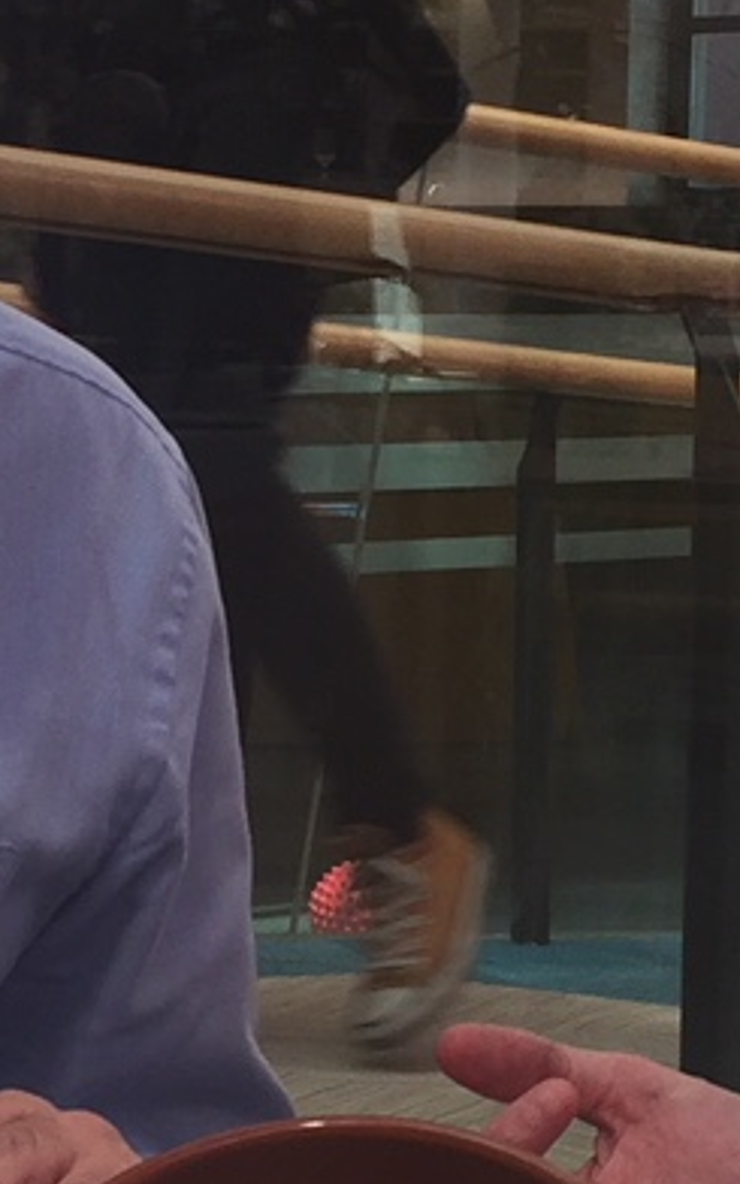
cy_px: 897
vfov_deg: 16.2
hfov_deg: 10.2
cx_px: 311
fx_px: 4130
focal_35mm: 128
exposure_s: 1/100
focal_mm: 4.15
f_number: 2.2
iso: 32
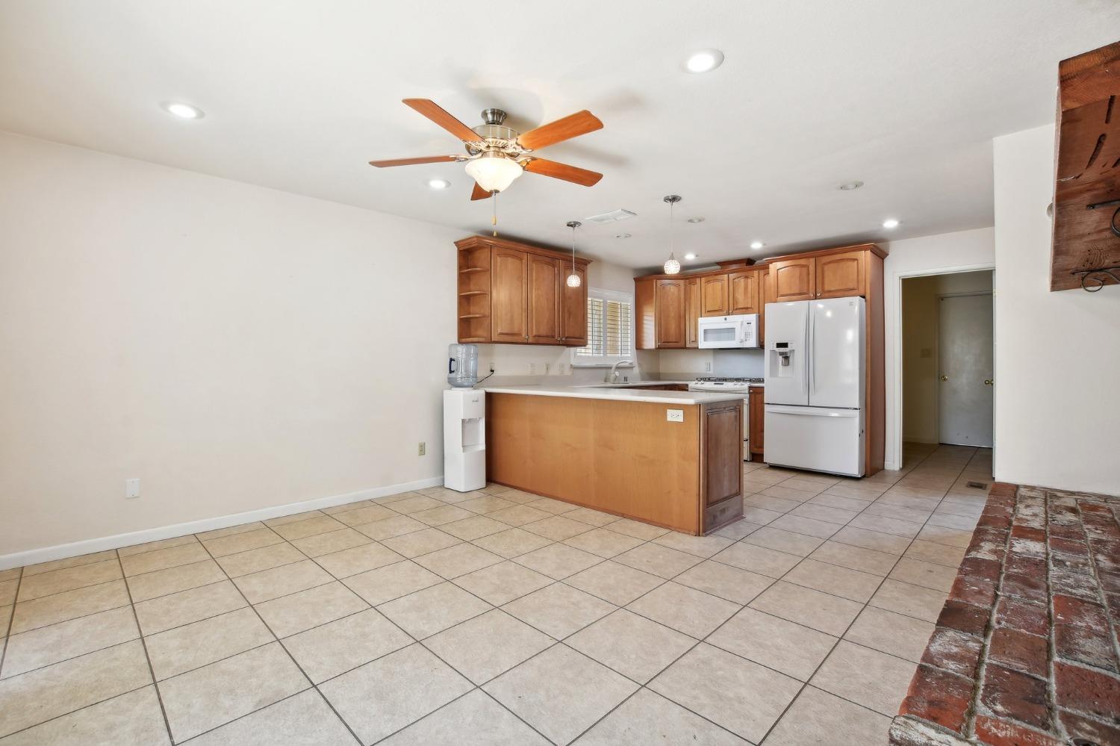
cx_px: 560
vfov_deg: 77.3
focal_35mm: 15
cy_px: 373
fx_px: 466
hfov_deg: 100.4
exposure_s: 1/8
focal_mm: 10
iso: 100
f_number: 8
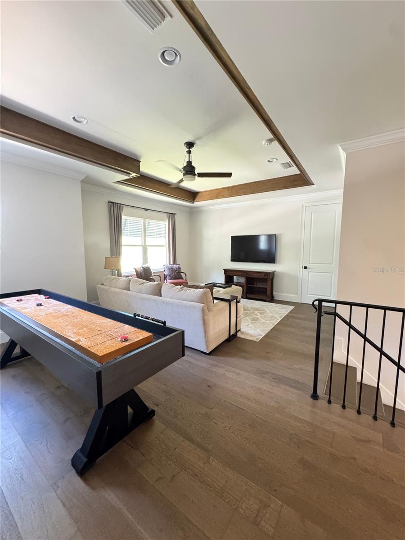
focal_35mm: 14
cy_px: 270
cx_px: 202
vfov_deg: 102.1
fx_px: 218
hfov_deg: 85.7
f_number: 2.2
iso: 1000
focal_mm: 2.22
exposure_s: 1/40
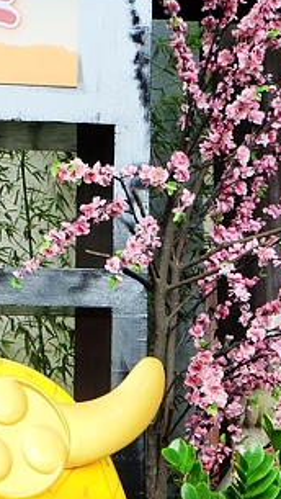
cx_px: -41
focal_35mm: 102
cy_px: 399
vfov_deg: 20.7
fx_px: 1349
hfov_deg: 11.7
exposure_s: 1/160
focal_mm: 22.2
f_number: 5
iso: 800
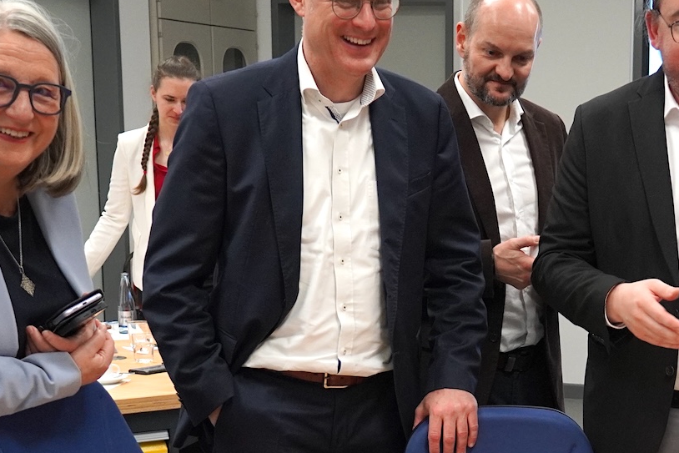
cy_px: 493
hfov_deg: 23.7
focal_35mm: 84
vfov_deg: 15.8
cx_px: 581
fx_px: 1585
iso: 1000
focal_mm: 22
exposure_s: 1/160
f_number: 4
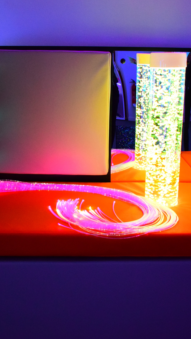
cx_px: 102
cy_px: 168
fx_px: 432
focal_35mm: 48
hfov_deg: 24.9
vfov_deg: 42.9
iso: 1600
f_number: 3.5
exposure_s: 1/60
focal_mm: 20
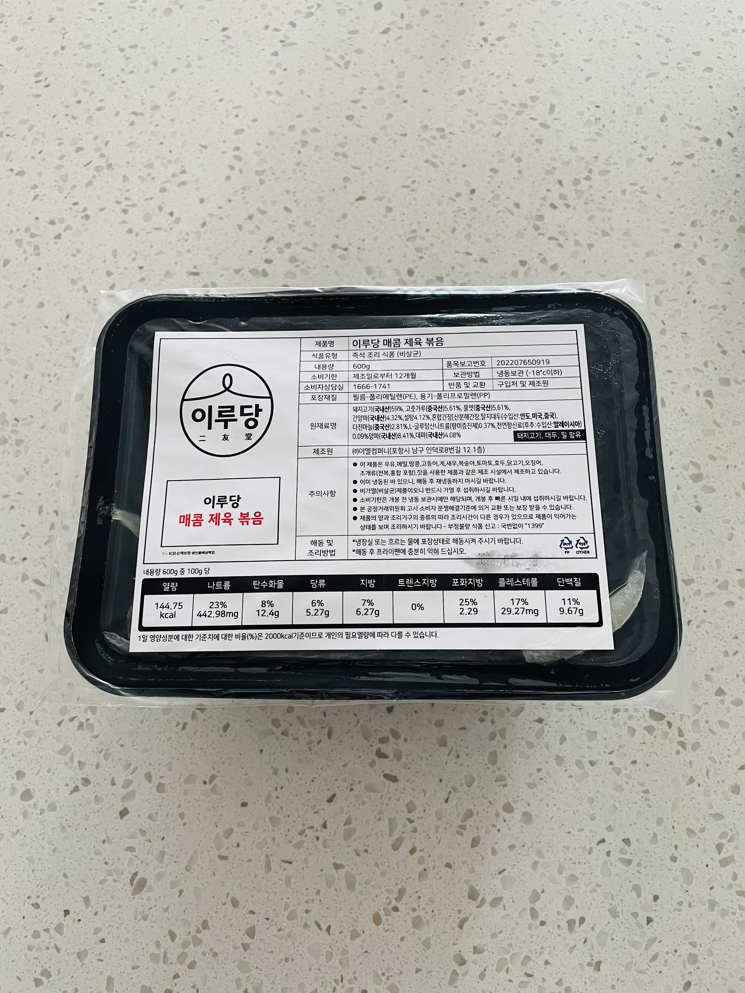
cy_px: 496
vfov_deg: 67.3
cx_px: 372
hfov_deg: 53.1
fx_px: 746
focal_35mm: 26
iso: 125
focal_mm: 4.2
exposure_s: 1/99
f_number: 1.6
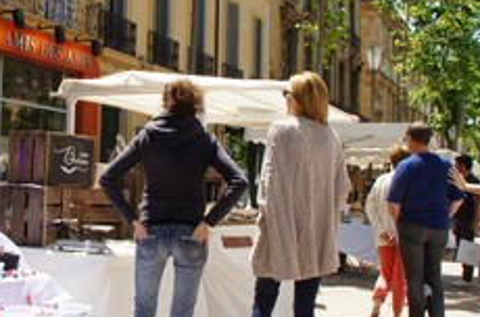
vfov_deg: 24.9
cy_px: 180
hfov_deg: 35.9
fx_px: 718
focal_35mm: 54
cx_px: 106
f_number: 11
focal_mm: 18
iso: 100
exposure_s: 1/60
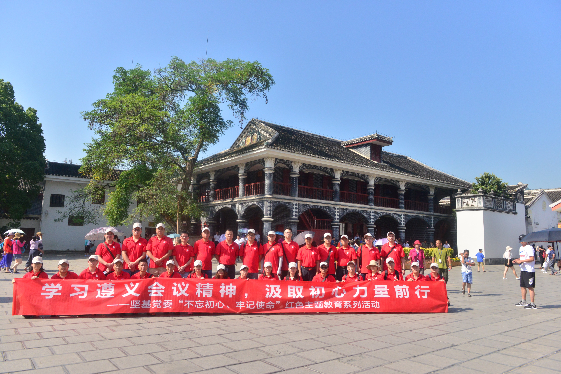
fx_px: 405
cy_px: 187
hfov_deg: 69.4
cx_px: 280
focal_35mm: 26
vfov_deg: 49.6
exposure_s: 1/8000
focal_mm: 26
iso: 1600
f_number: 5.6
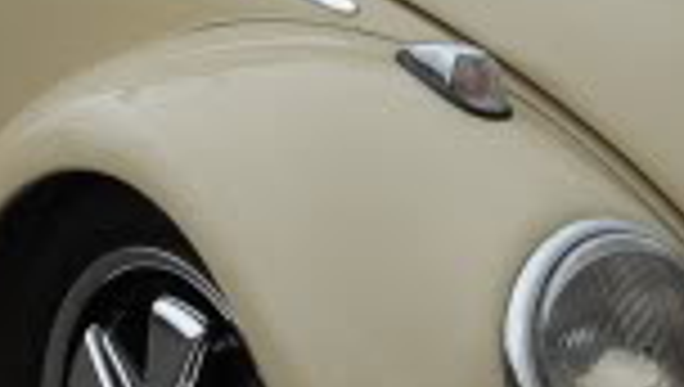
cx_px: 236
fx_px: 4645
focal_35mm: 256
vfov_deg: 4.7
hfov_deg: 8.4
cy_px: -169
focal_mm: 31
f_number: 7.1
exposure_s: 1/200
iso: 200
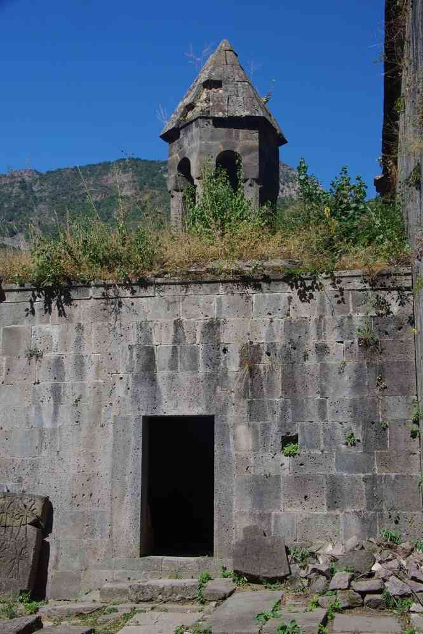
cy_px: 317
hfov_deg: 27.5
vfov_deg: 40.3
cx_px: 212
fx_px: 864
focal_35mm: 49
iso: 200
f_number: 11
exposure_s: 1/100
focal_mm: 32.5
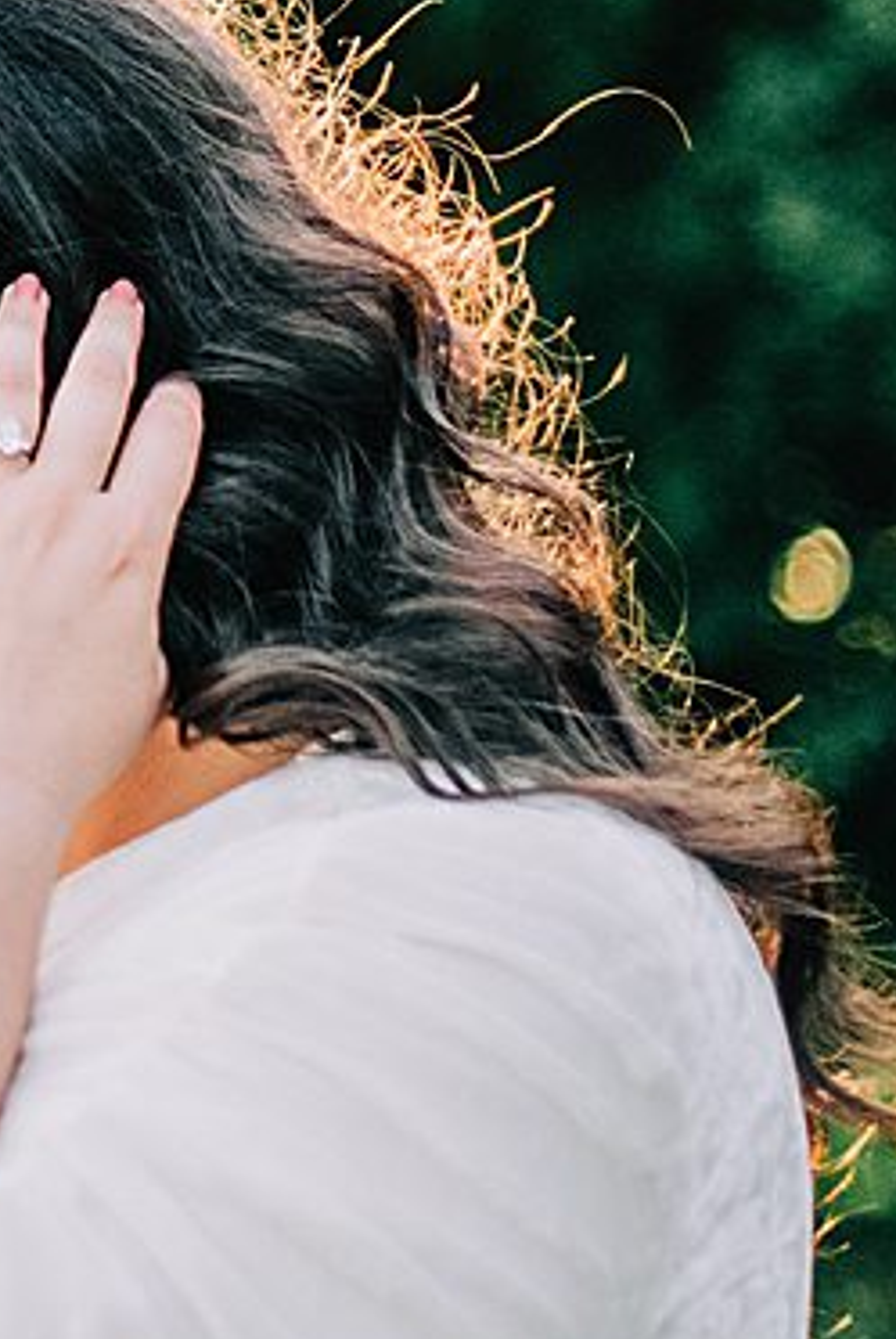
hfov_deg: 7.2
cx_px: -497
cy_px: -50
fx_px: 7036
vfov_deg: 10.8
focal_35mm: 189
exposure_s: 1/6400
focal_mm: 50
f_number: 1.4
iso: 640
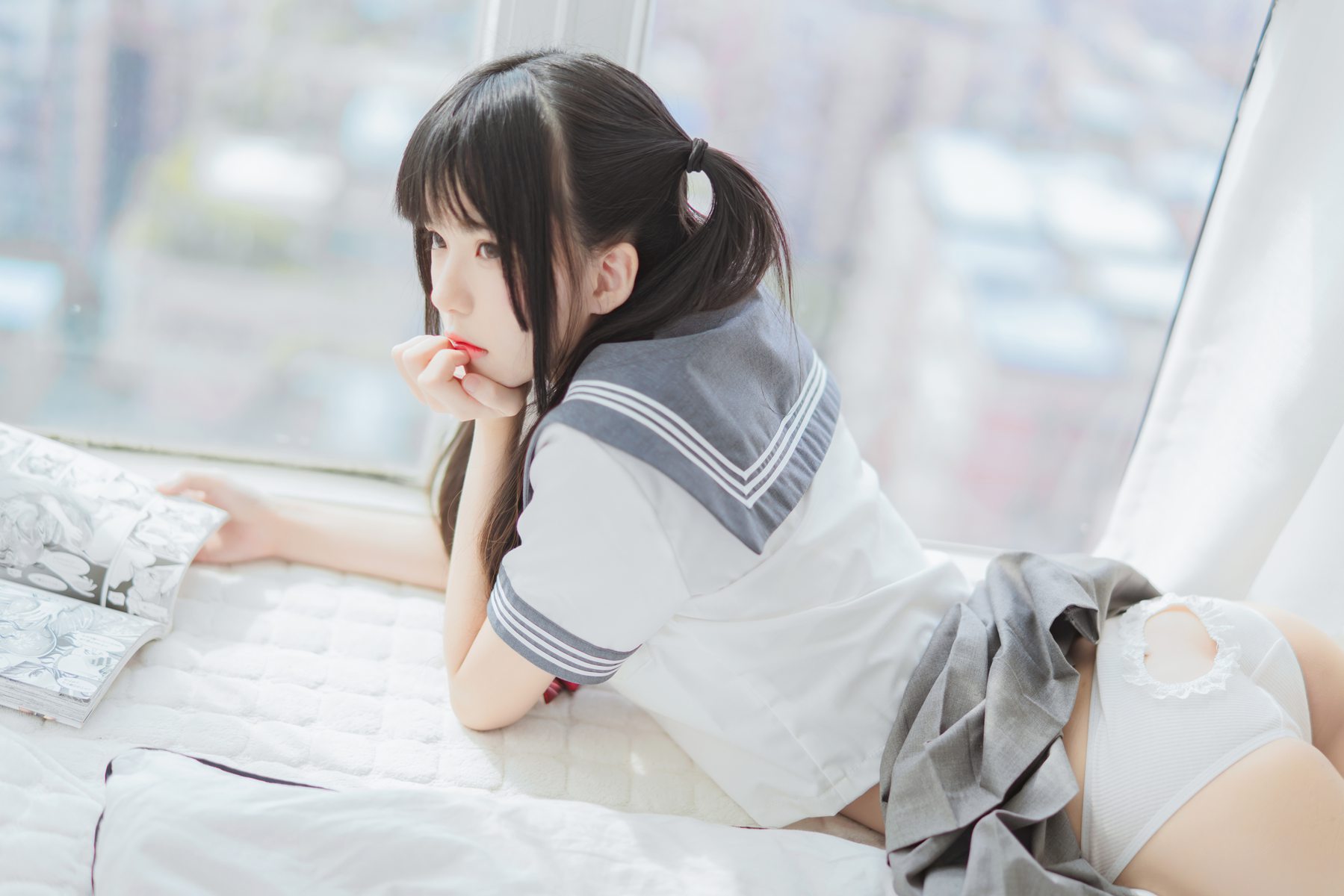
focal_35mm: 50
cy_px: 448
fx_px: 1867
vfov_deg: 27.0
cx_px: 672
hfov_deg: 39.6
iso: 160
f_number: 1.4
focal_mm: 50
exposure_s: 1/1000
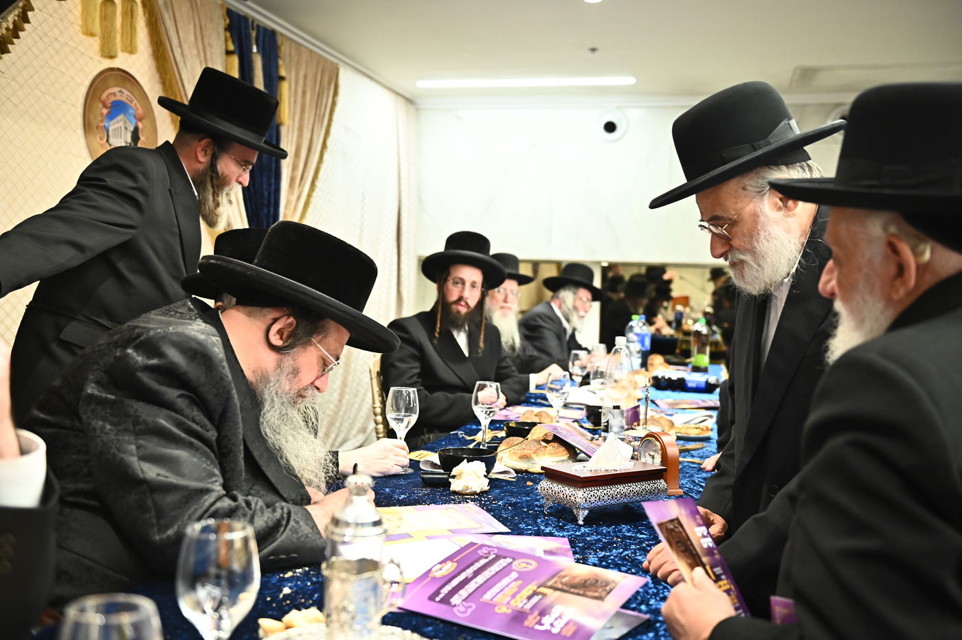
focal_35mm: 36
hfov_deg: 53.2
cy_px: 320
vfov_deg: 36.8
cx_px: 481
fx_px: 962
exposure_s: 1/200
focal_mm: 36
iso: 3200
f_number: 3.2
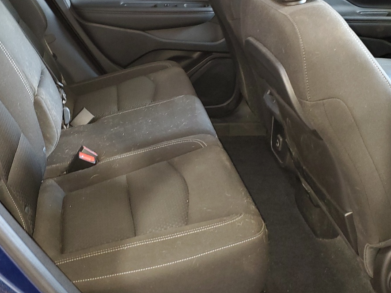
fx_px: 531
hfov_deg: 40.3
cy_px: 107
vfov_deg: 30.7
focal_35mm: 47
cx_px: 164
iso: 134
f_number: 1.5
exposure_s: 1/15
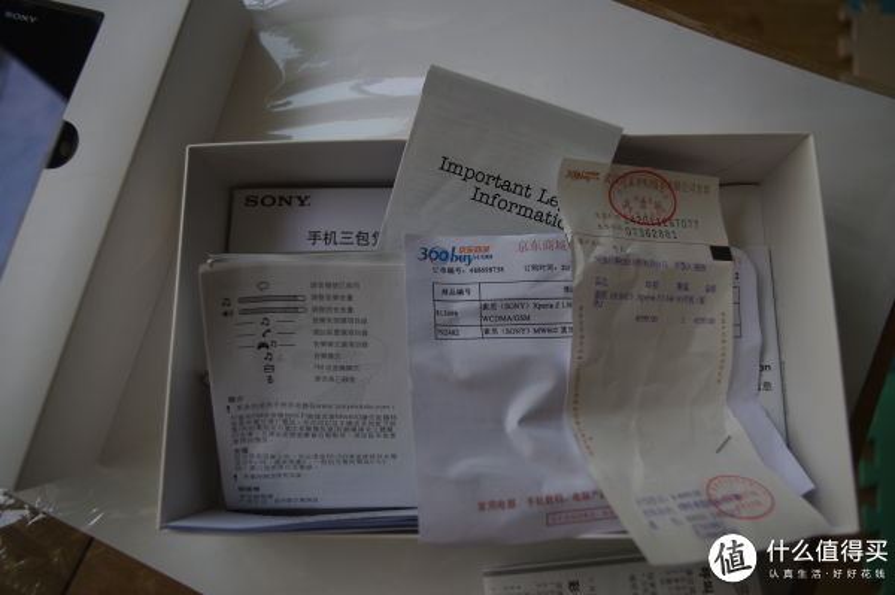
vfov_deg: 43.5
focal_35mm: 30
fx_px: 745
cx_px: 448
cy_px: 298
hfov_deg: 62.0
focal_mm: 20
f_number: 4
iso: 200
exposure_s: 1/400
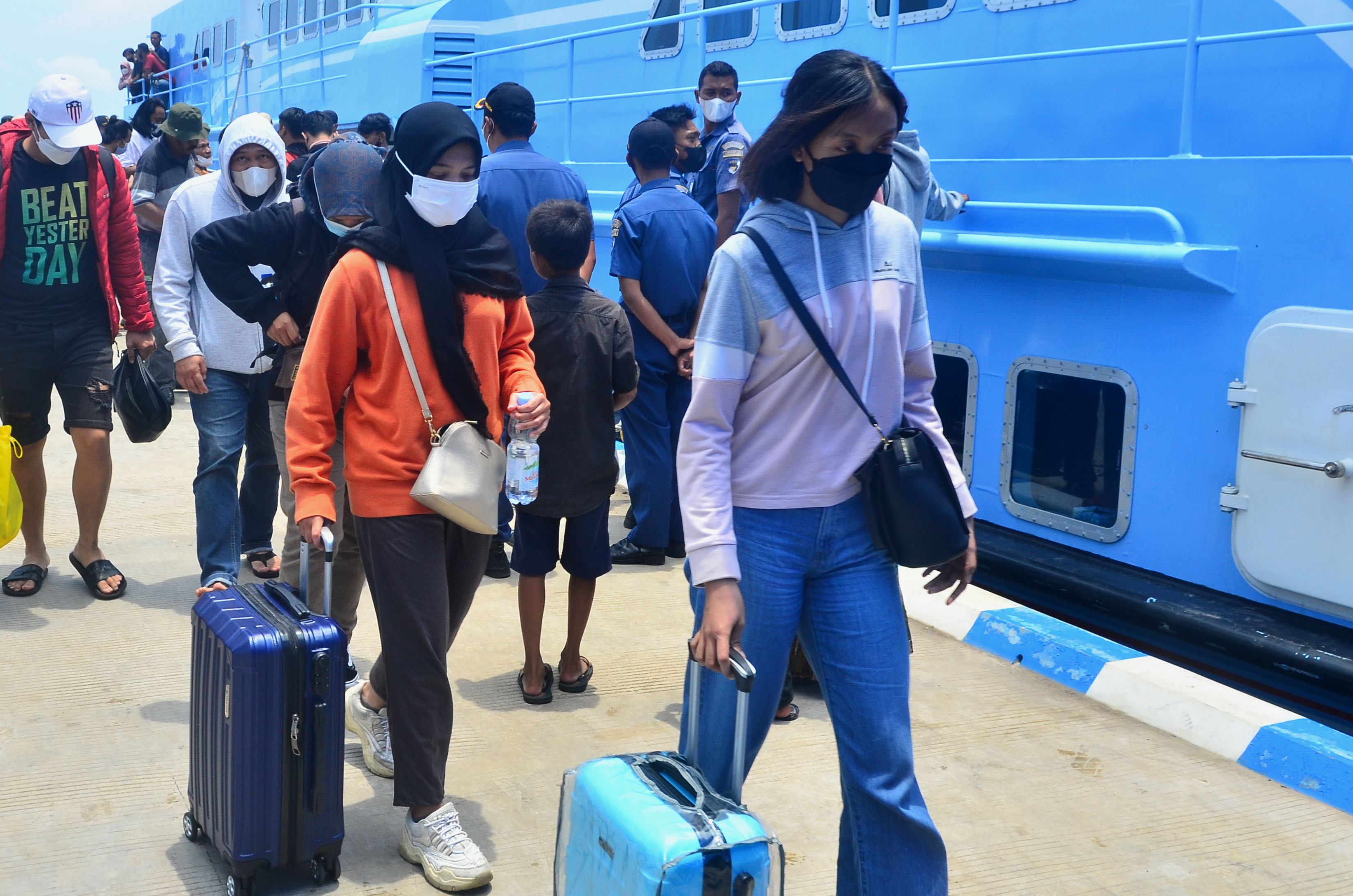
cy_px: 296
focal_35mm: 36
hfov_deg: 52.7
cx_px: 520
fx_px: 1350
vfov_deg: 36.3
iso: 200
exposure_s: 1/350
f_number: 9.5
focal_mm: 16
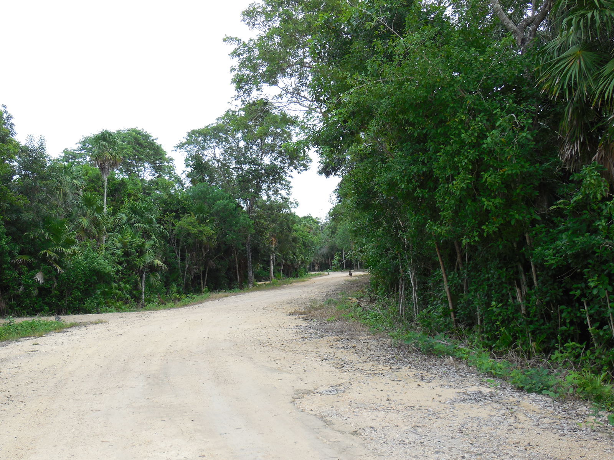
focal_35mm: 40
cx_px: 307
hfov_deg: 46.8
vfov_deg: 36.0
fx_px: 709
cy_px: 230
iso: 125
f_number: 3.6
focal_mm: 7.1
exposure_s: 1/500
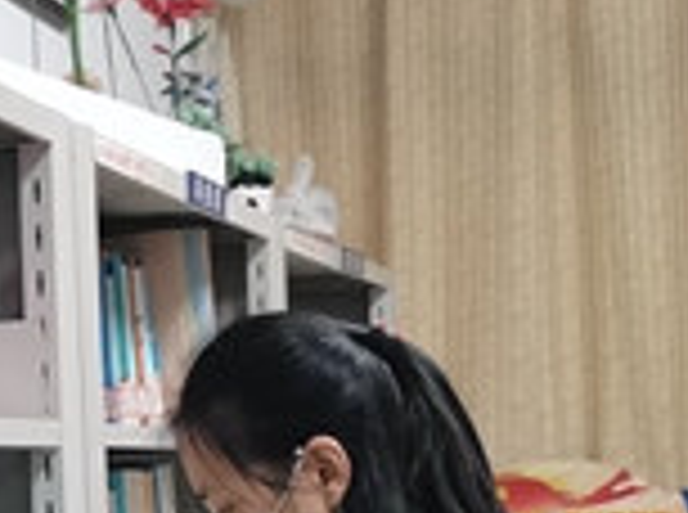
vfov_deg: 13.4
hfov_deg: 16.8
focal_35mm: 109
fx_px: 2161
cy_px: 486
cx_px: -261
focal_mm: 5.58
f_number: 1.8
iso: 320
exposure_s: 1/50
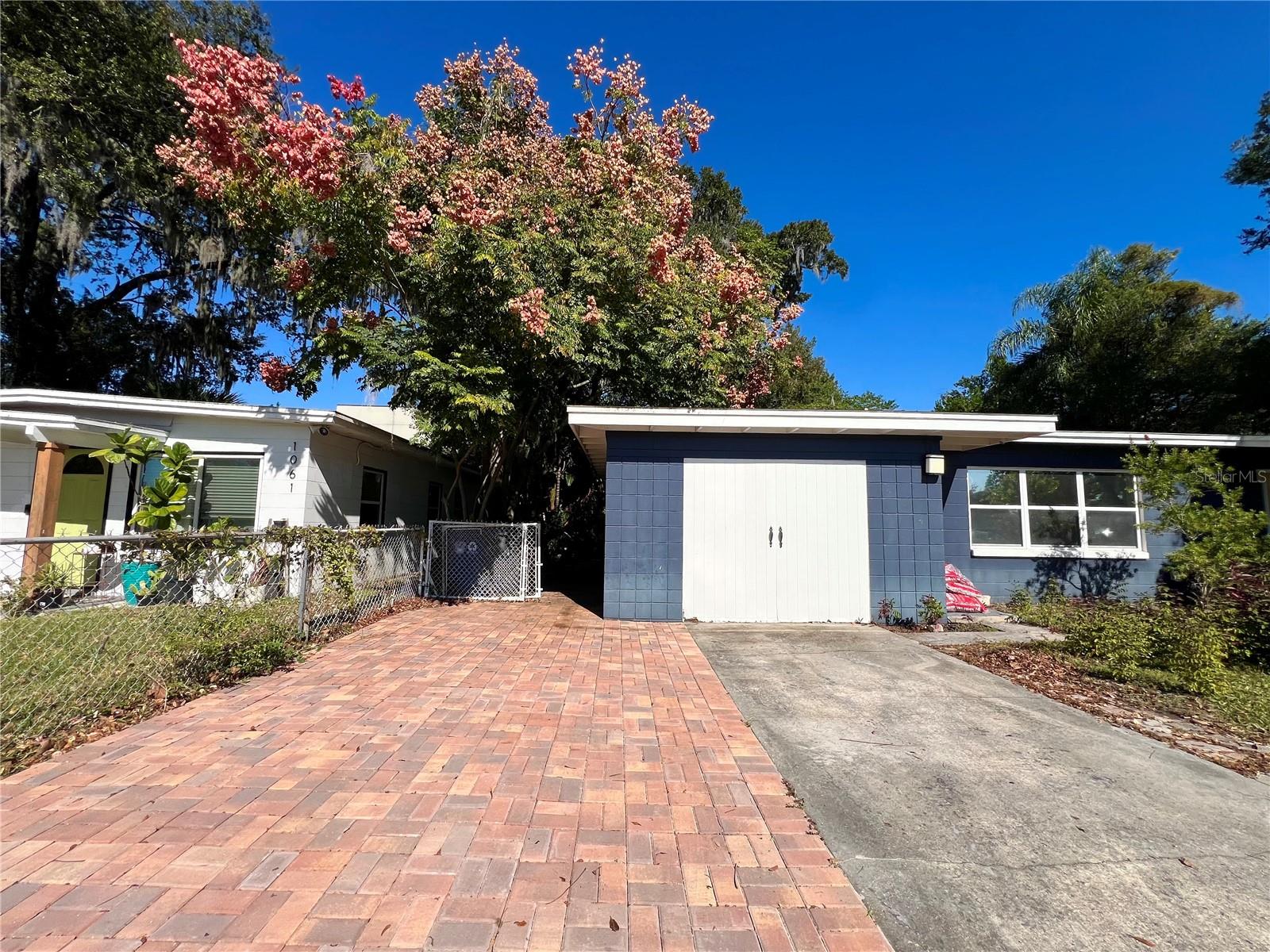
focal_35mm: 13
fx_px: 477
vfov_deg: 89.9
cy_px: 476
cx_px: 635
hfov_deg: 106.2
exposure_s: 1/2660
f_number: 1.8
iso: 32
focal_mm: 1.57
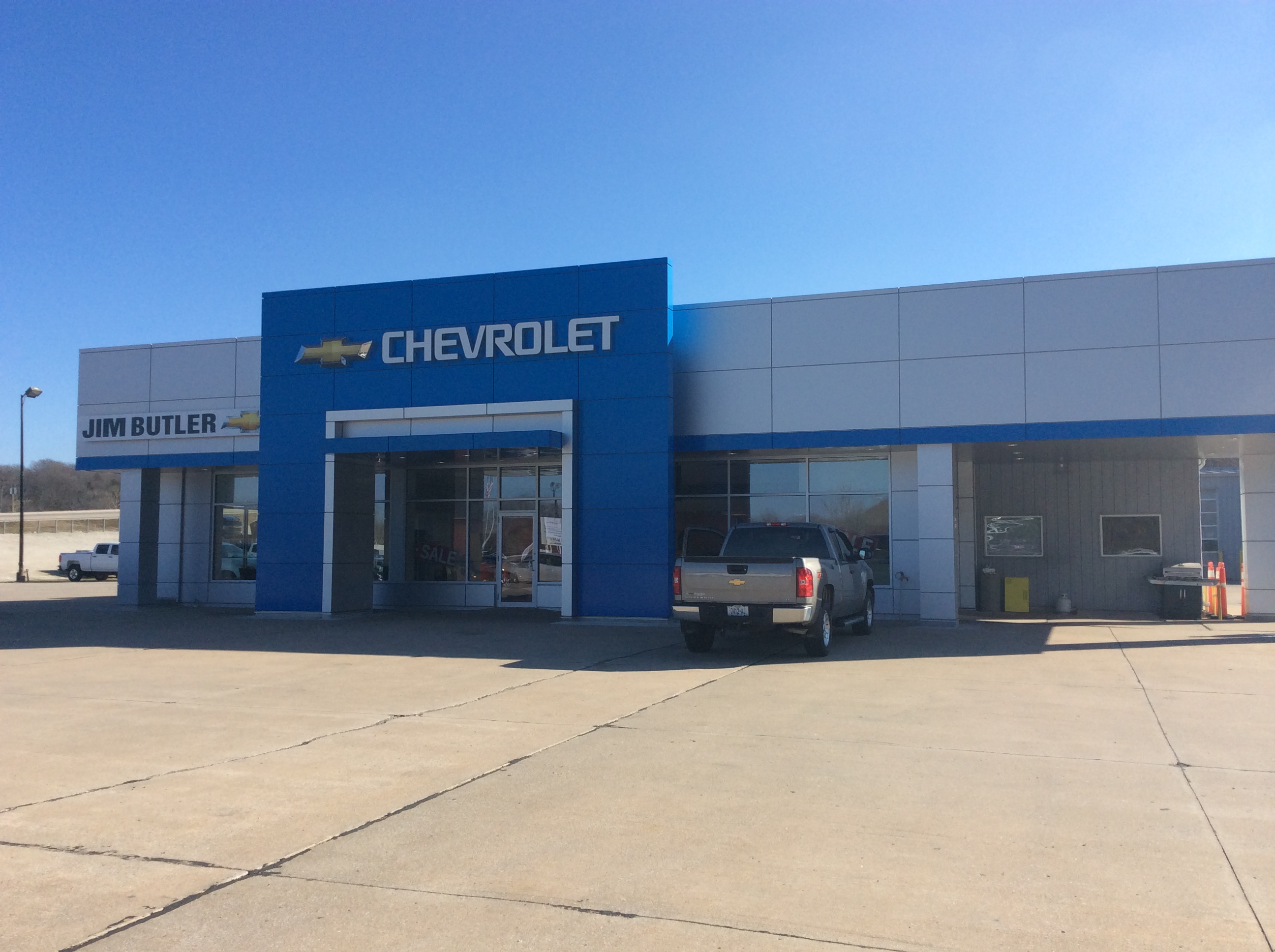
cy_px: 476
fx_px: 1214
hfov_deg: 55.4
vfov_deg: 42.8
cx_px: 638
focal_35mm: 33
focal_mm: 3.3
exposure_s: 1/1244
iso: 32
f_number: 2.4
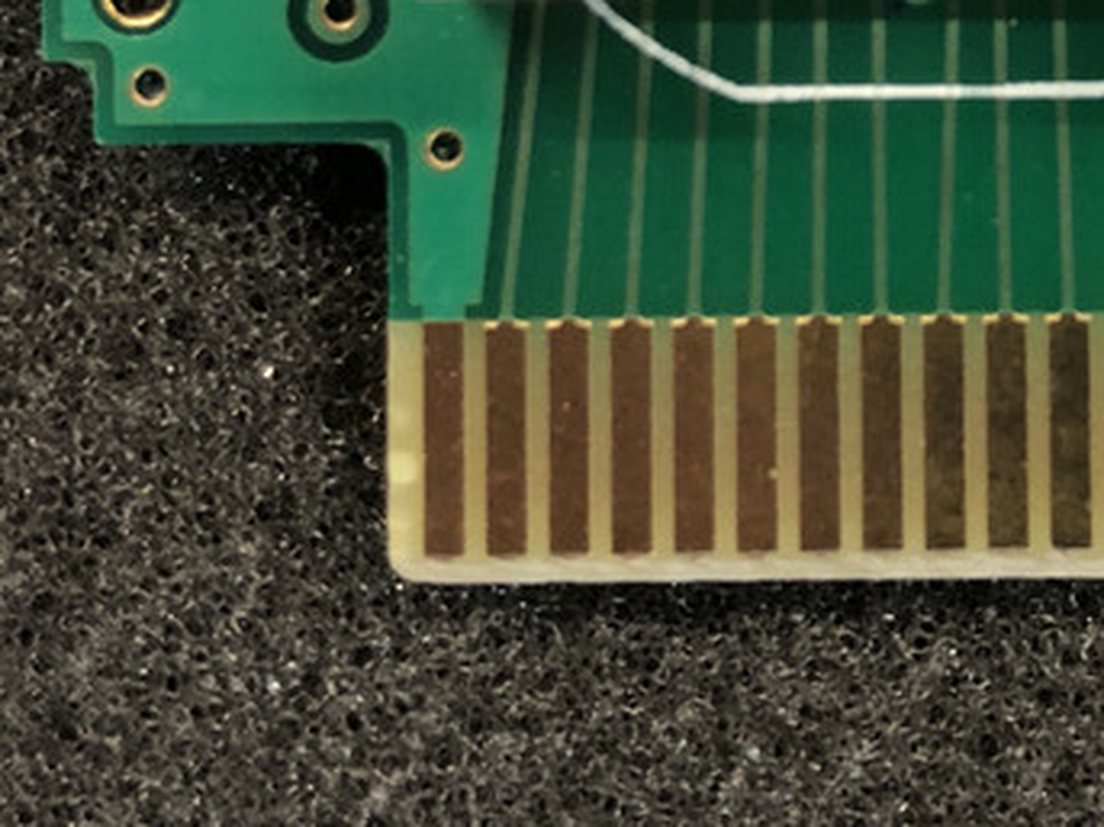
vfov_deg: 16.2
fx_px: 2774
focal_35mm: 87
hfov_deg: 22.1
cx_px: 919
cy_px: -190
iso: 64
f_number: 1.8
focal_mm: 4
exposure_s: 1/17
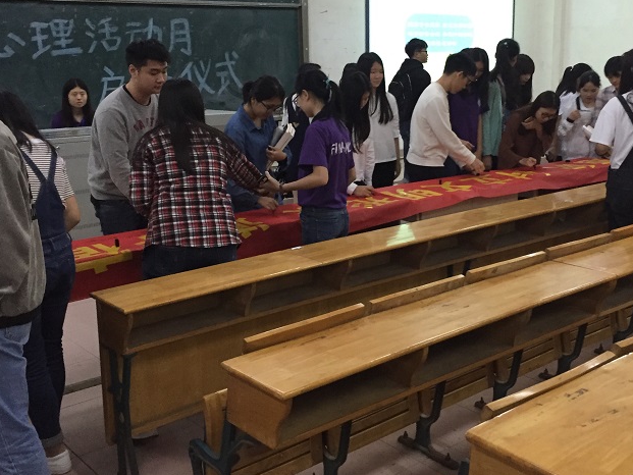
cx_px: 357
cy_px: 193
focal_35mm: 42
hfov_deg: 44.7
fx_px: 768
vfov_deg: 34.3
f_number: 2.2
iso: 320
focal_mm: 4.15
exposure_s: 1/33
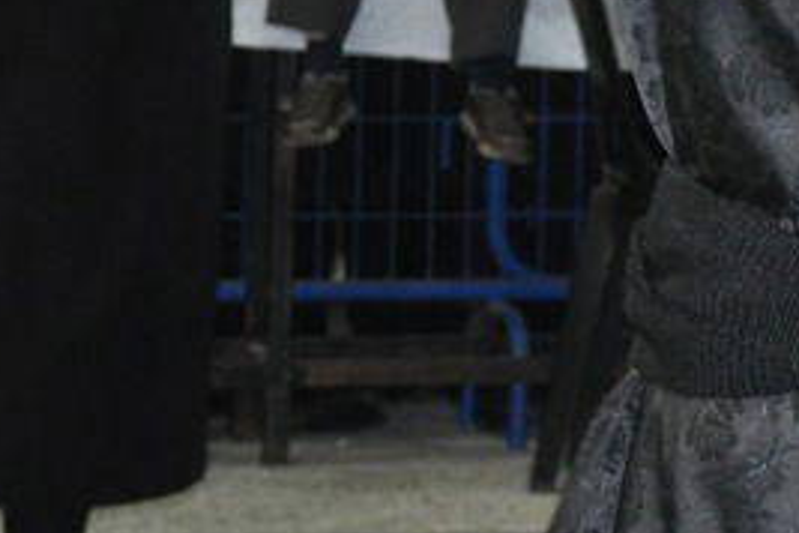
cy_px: -49
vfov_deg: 5.0
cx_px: 1389
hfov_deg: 7.3
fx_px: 6125
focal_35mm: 276
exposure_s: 1/60
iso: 800
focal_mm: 48
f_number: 4.8
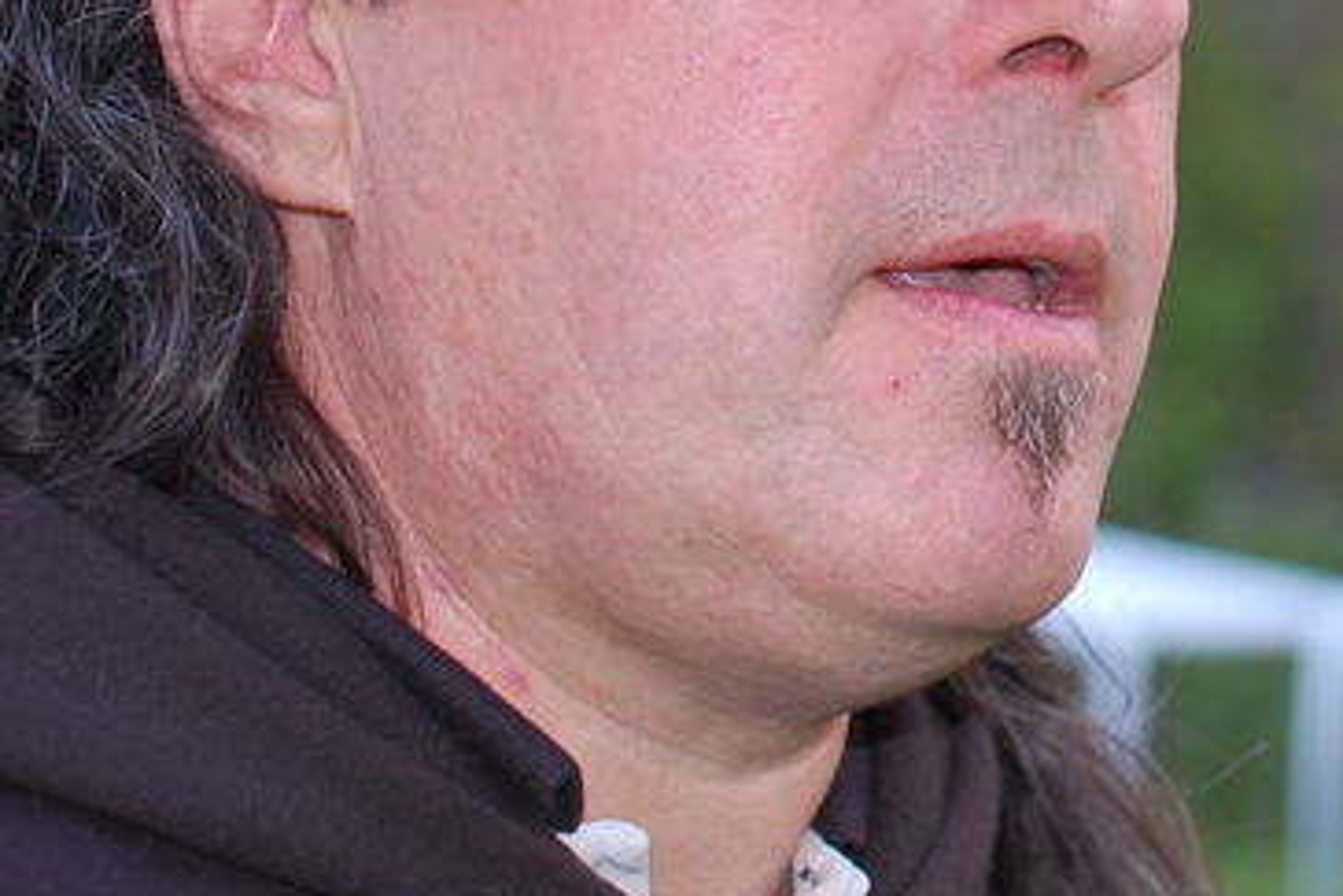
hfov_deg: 17.4
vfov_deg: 11.8
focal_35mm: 115
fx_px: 4295
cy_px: -2
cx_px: 1297
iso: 400
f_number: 2.8
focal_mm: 35
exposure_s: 1/60
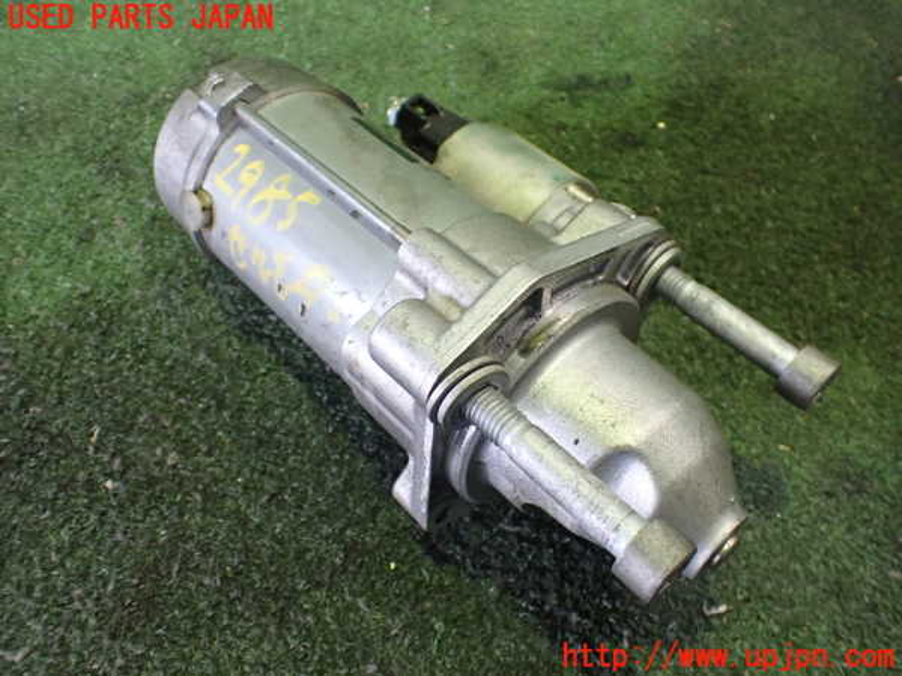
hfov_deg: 60.0
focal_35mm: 30
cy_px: 338
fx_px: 782
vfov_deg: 46.8
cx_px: 451
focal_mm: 5.4
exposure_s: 1/50
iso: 800
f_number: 2.3
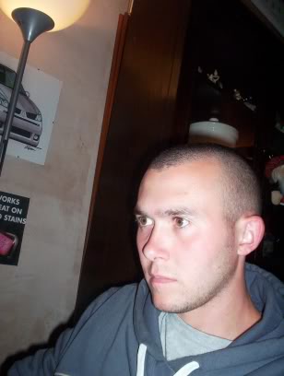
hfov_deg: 37.9
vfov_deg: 48.9
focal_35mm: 38
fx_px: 414
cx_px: 142
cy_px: 188
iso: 140
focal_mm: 4.99
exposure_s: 1/60
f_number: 4.5
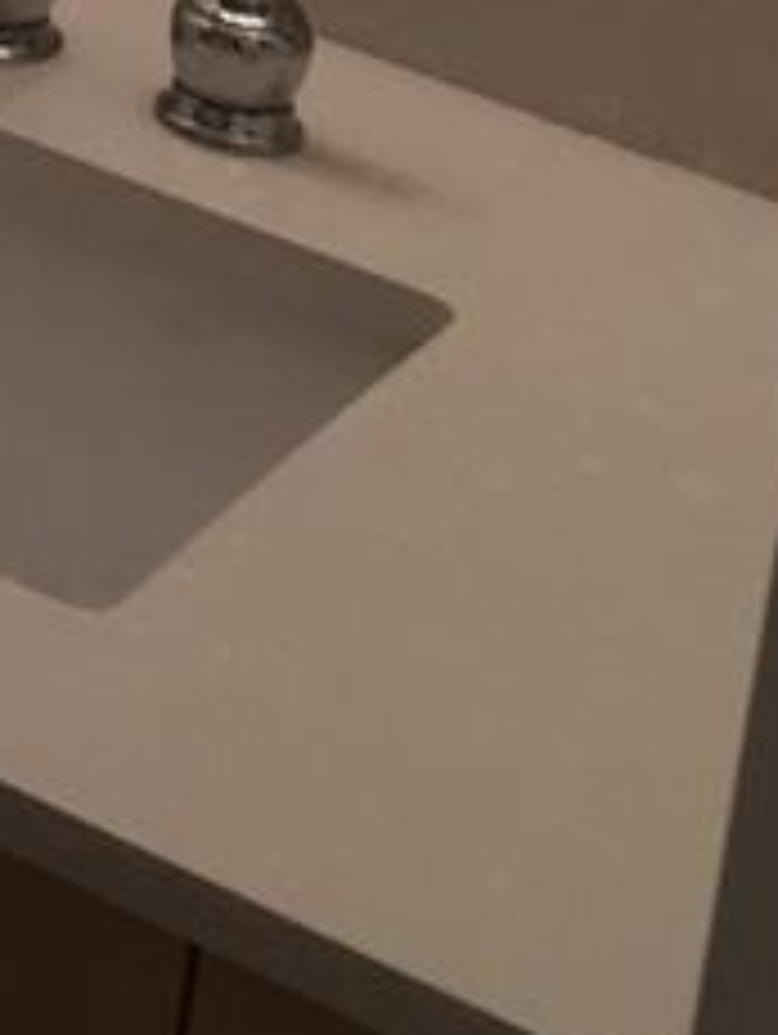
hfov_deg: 9.3
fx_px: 4517
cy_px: -1166
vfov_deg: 11.5
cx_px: -733
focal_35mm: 151
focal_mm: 4.15
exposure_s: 1/120
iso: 40
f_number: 2.2
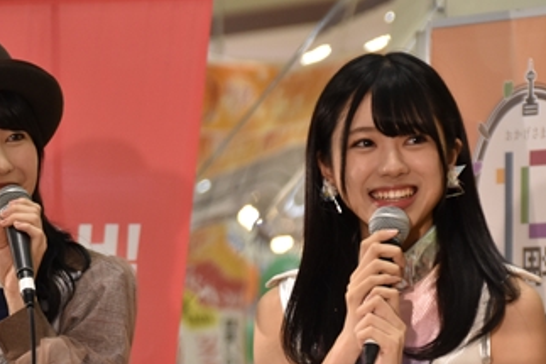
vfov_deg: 3.2
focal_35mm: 432
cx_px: 166
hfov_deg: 4.8
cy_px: 278
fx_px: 6547
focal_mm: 155
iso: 1250
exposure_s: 1/80
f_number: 6
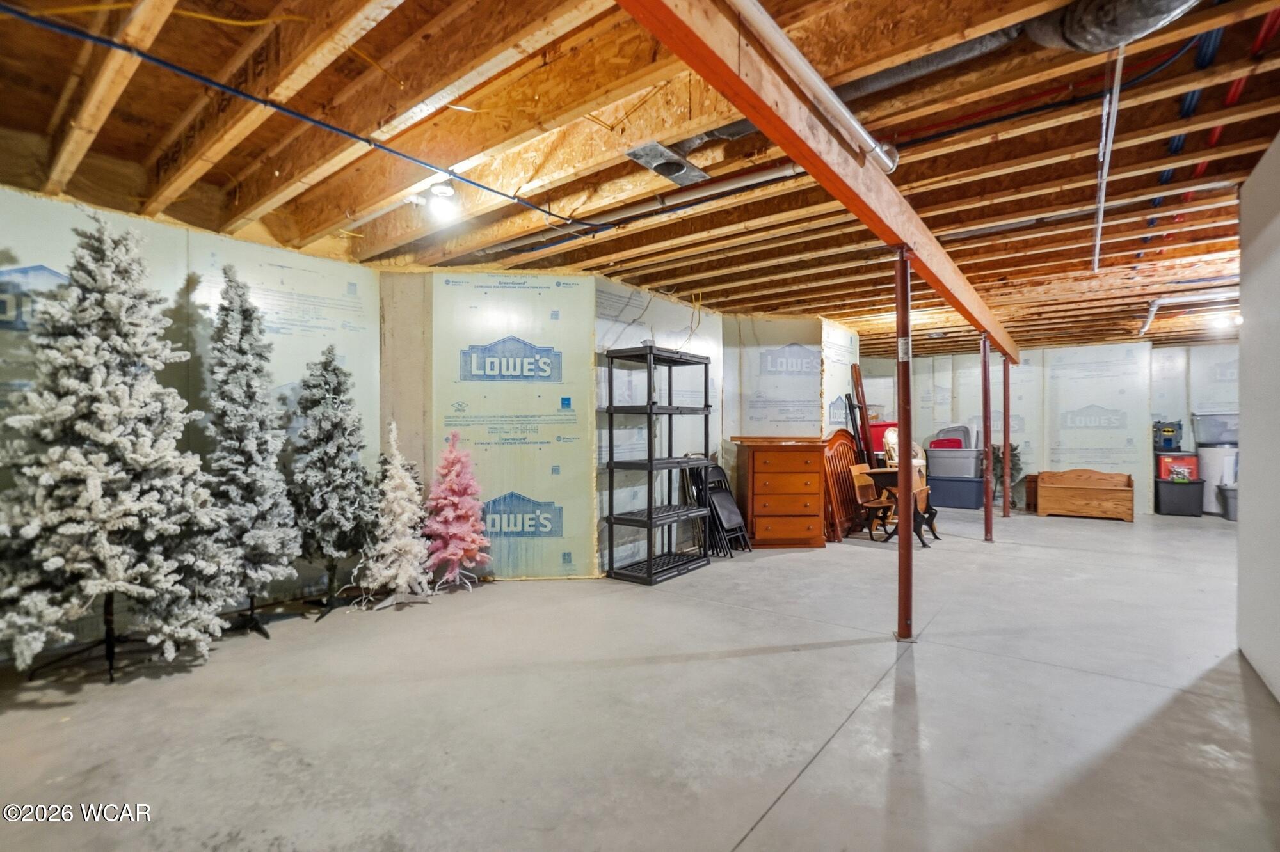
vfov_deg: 77.3
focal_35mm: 15
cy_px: 426
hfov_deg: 100.4
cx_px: 640
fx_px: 533
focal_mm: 10
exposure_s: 1/30
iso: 160
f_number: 5.6
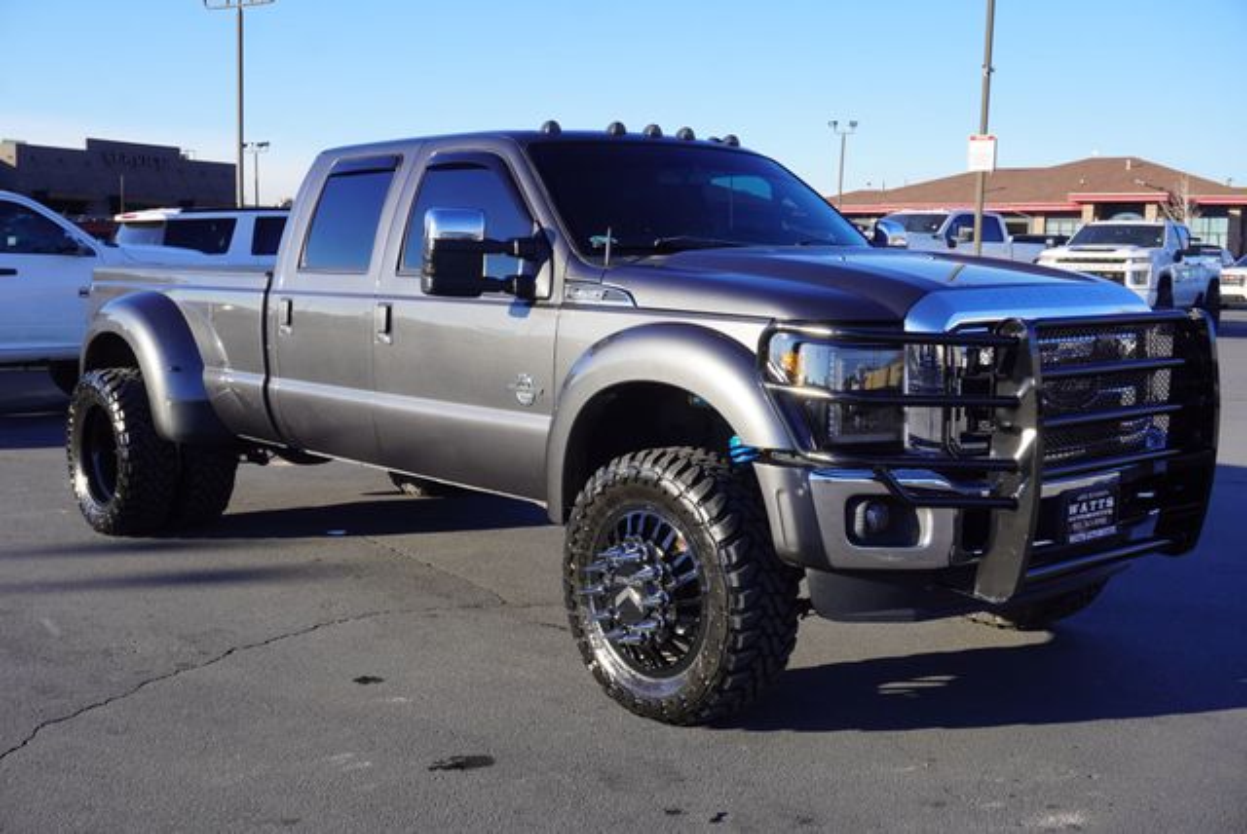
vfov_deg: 33.1
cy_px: 417
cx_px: 624
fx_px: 1404
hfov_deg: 47.9
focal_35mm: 40
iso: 100
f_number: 8
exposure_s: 1/100
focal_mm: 27
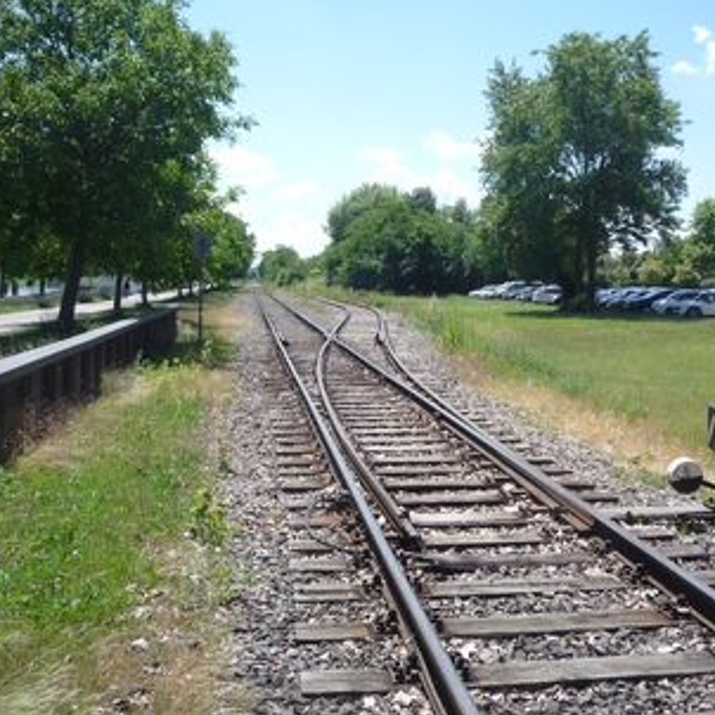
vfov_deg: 37.5
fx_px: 1052
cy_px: 343
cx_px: 421
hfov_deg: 37.4
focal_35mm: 45
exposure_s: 1/400
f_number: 4.5
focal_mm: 5.2
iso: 100
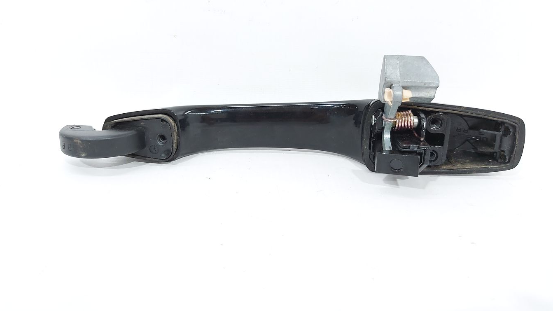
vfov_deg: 42.5
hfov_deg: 69.9
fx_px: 396
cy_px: 115
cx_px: 284
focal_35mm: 27
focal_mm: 5.23
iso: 100
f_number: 1.8
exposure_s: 1/50
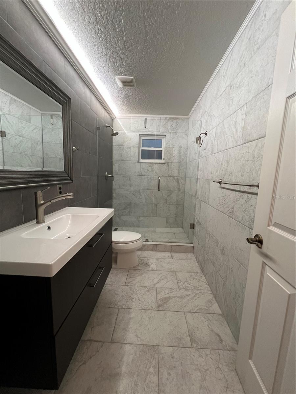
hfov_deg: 89.9
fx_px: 148
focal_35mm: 13
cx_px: 148
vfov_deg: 106.2
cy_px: 197
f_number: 1.8
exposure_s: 1/60
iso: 250
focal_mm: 1.57
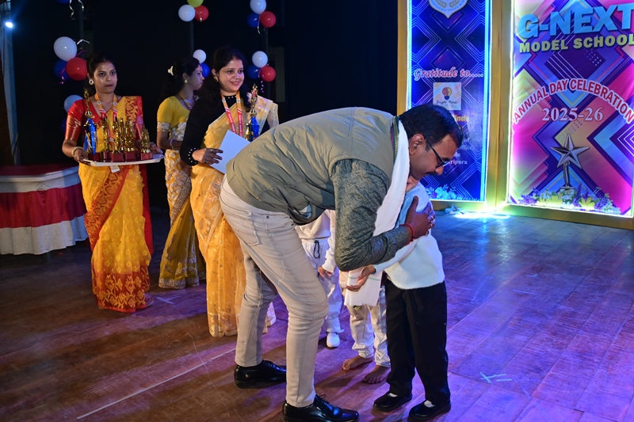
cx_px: 317
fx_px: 805
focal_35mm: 46
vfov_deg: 29.4
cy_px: 211
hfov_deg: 43.0
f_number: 5
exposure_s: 1/160
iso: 500
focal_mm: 30.5
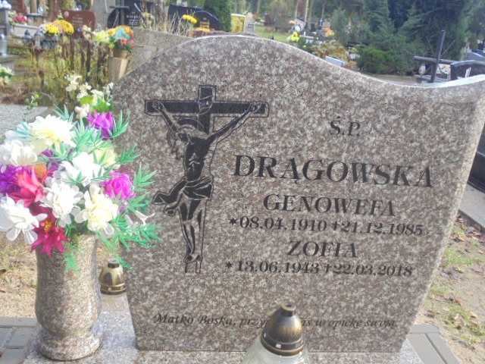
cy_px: 182
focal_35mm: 34
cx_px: 242
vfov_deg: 41.8
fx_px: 476
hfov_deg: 54.0
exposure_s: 1/40
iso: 100
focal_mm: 6.1
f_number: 4
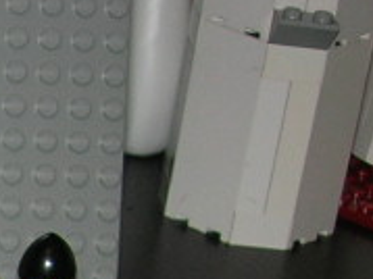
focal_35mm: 217
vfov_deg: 6.5
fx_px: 2337
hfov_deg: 8.4
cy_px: 643
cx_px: -511
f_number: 2.8
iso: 64
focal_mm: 7.8
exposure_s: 1/60.1
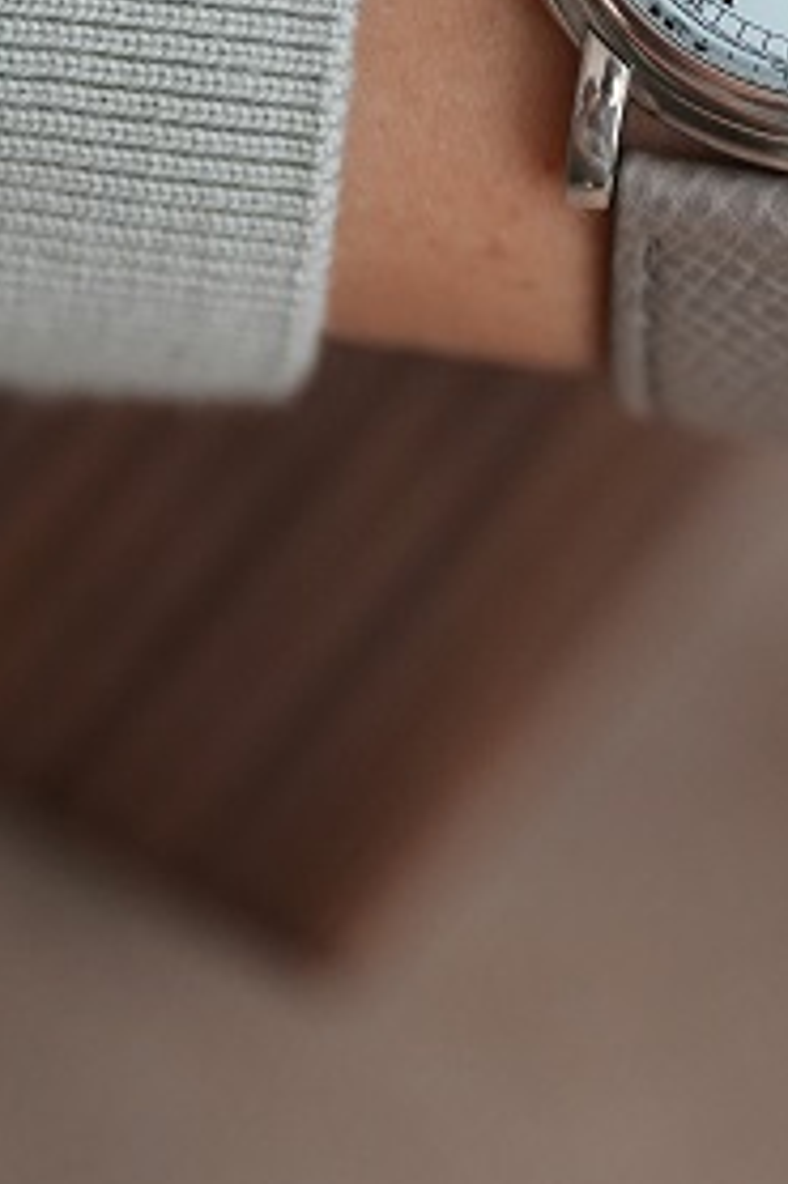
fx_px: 8711
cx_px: 856
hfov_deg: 5.2
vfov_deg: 7.7
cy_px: -121
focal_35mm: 265
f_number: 2.8
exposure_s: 1/320
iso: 1600
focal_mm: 105
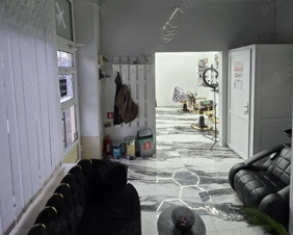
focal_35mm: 18
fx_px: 156
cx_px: 152
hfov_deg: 86.3
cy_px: 81
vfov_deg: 72.0
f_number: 1.9
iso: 320
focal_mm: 2.2
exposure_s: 1/50.3
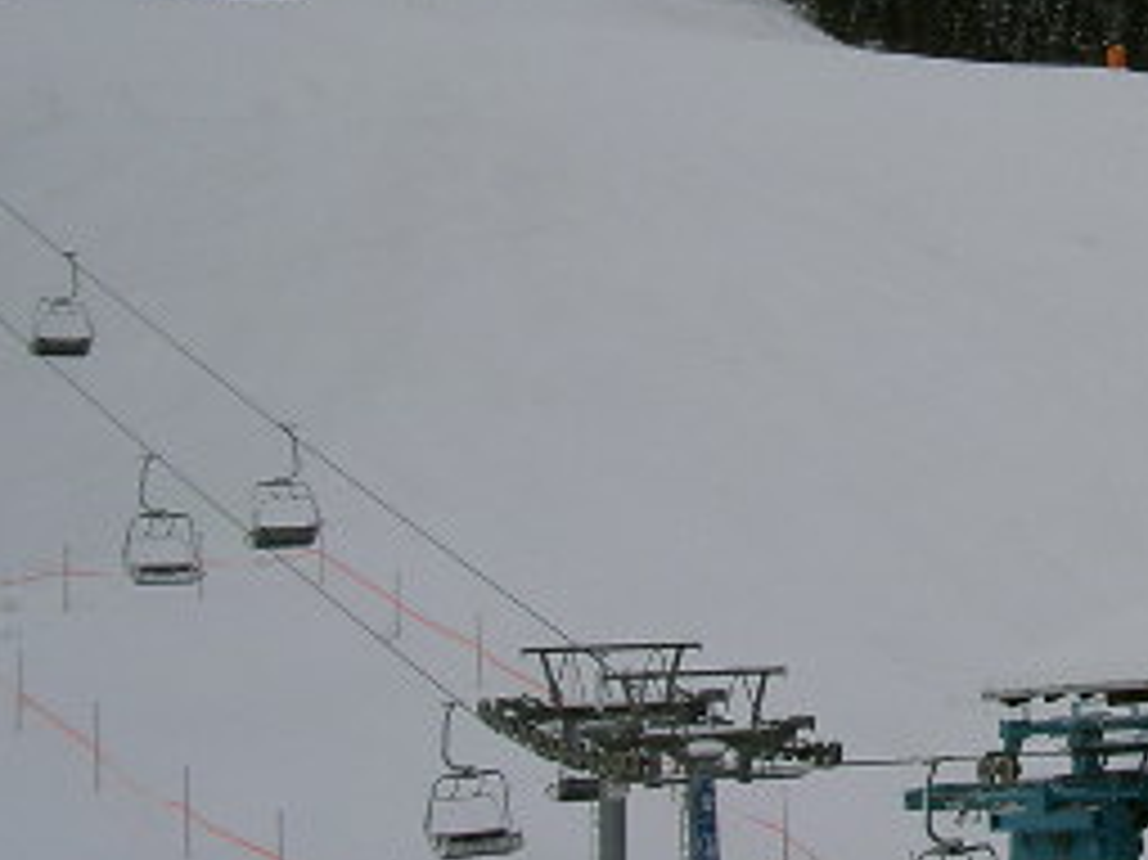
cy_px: 189
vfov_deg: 15.0
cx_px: 1143
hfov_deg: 19.5
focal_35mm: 98
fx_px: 3249
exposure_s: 1/345
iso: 100
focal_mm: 8
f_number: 4.7
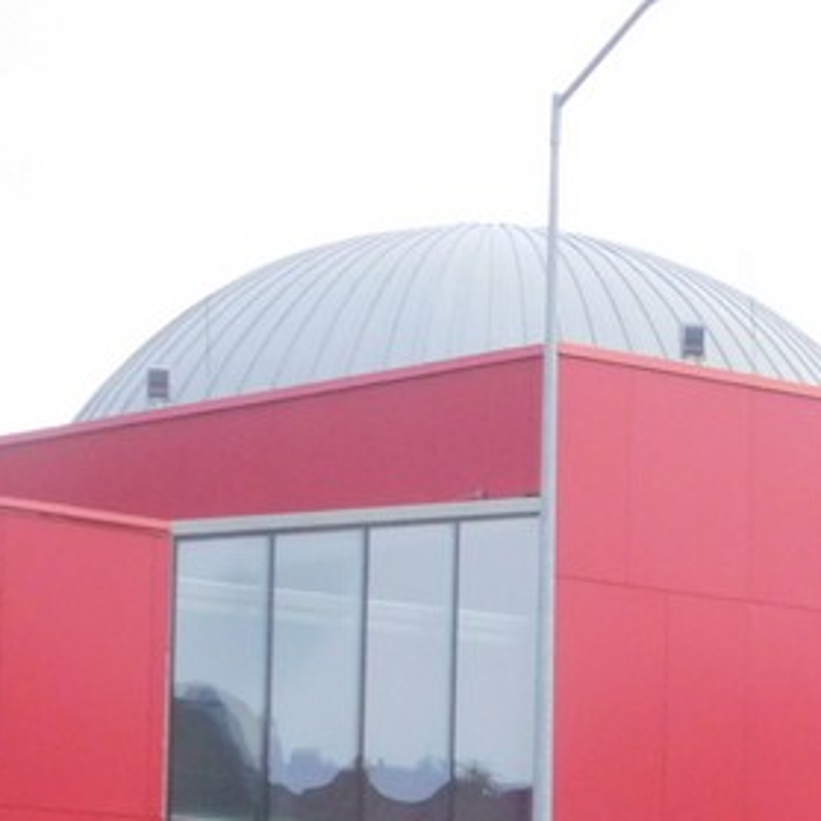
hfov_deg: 10.8
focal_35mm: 157
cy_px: 943
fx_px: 4213
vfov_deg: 11.0
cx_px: 1098
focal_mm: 9.8
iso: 450
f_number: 4.2
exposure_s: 1/60
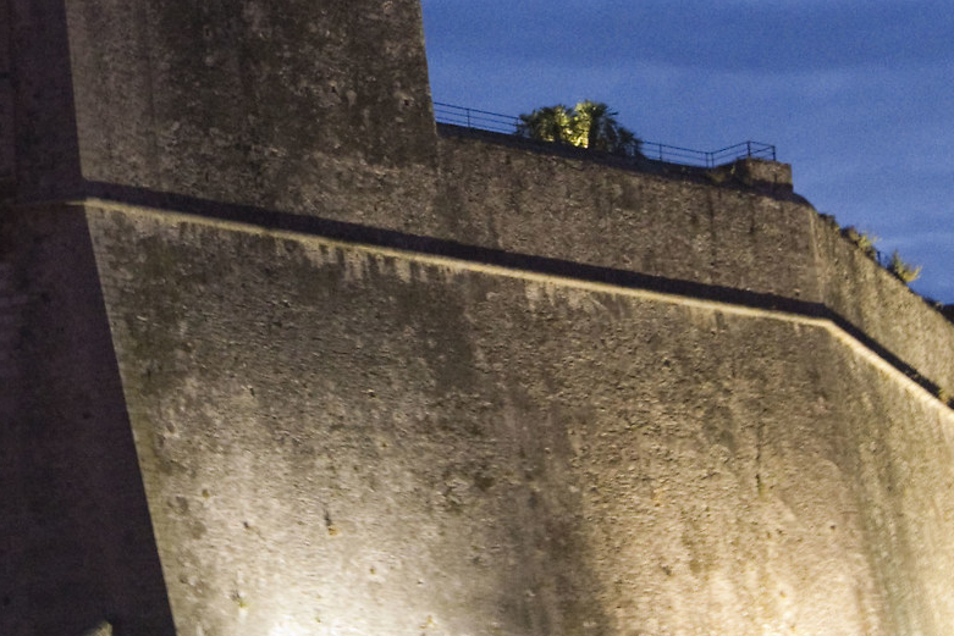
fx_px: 6720
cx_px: 338
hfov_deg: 8.1
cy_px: 233
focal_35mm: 254
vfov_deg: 5.4
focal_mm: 55
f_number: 4.5
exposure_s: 1/5
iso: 1600
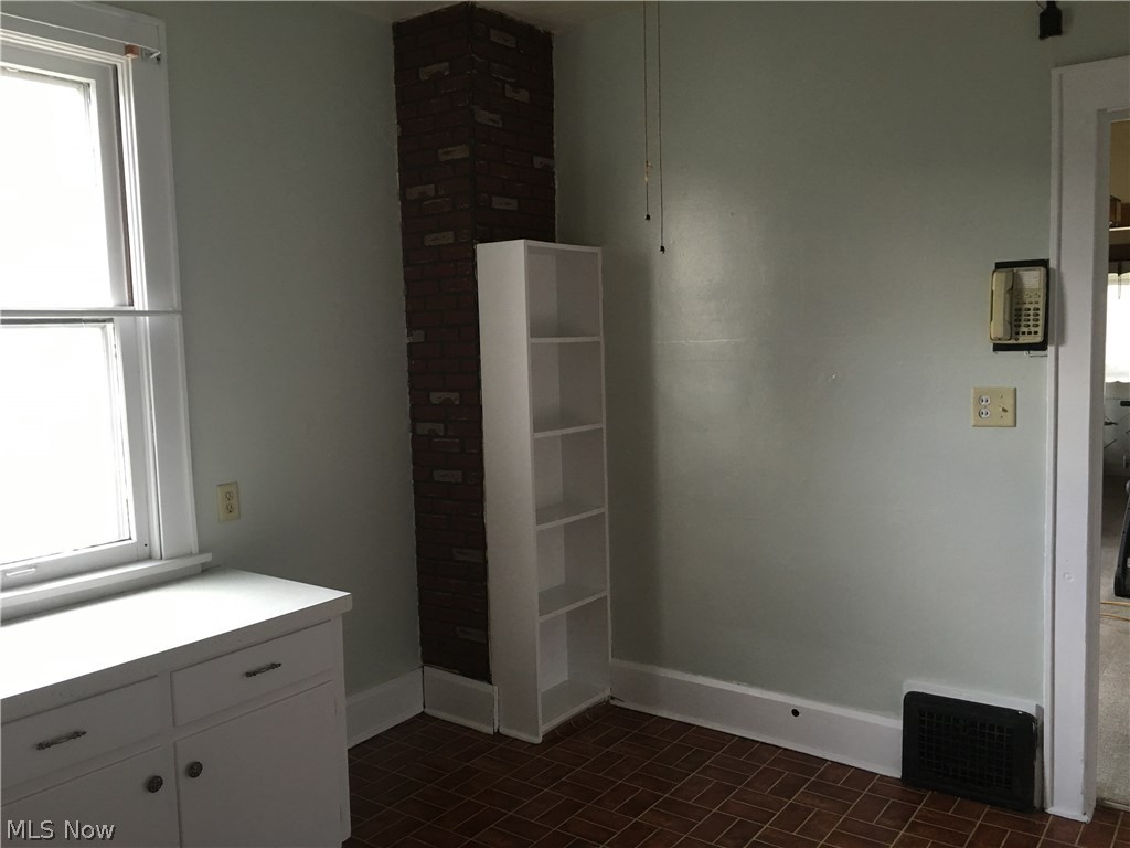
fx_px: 947
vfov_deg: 48.2
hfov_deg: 61.7
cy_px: 424
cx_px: 565
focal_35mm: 29
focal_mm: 4.15
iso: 100
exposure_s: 1/30
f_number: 2.2
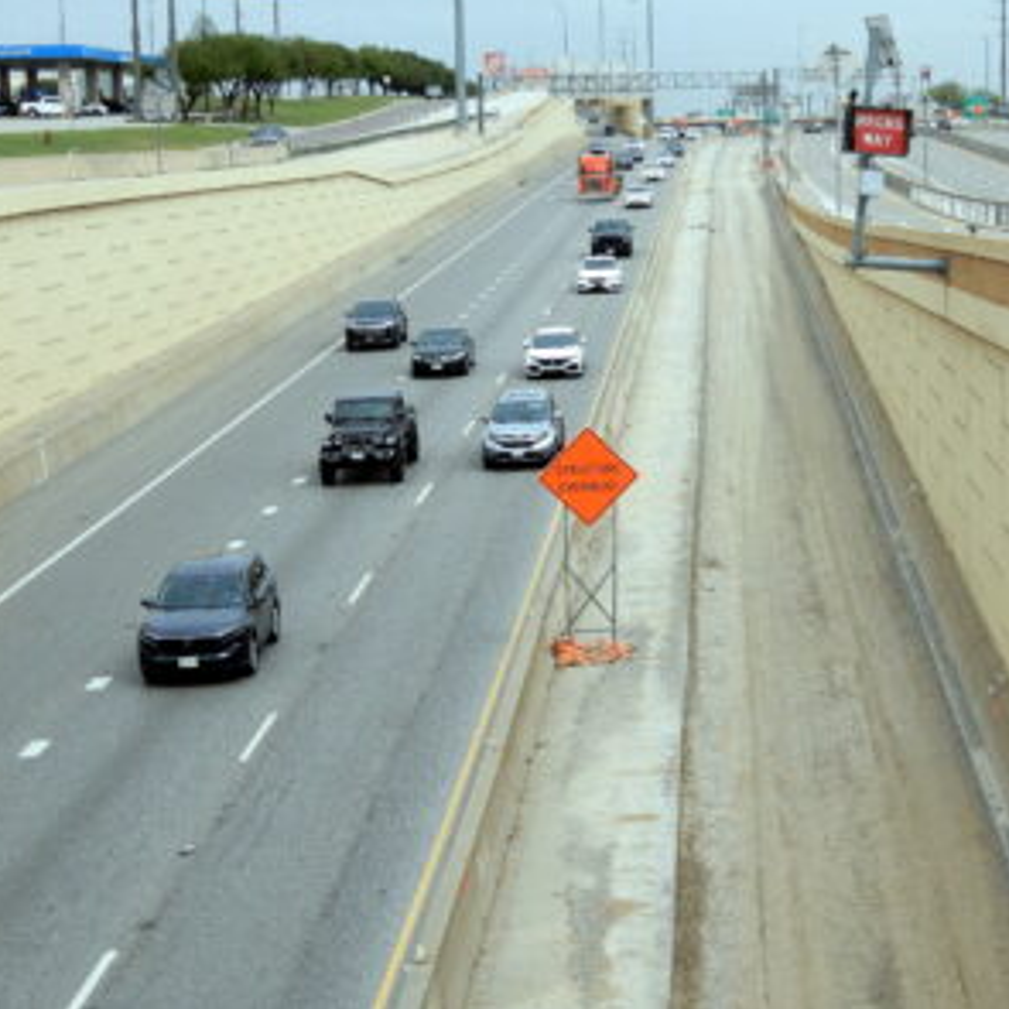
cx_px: 660
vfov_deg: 20.6
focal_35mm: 84
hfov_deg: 20.6
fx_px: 2770
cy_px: 499
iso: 80
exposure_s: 1/800
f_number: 4.5
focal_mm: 12.5
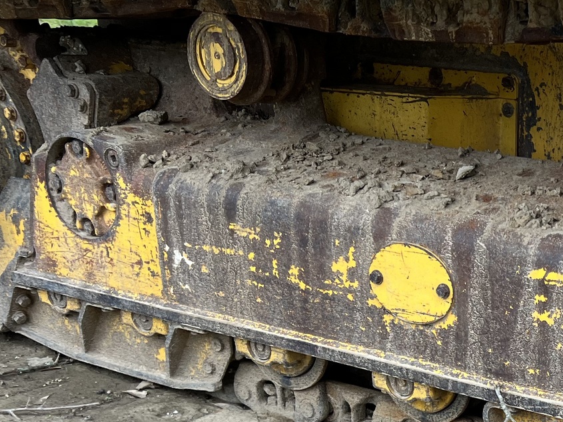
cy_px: 405
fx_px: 1009
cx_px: 618
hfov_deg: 28.4
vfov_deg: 22.9
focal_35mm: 62
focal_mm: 5.7
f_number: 1.5
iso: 50
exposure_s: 1/404
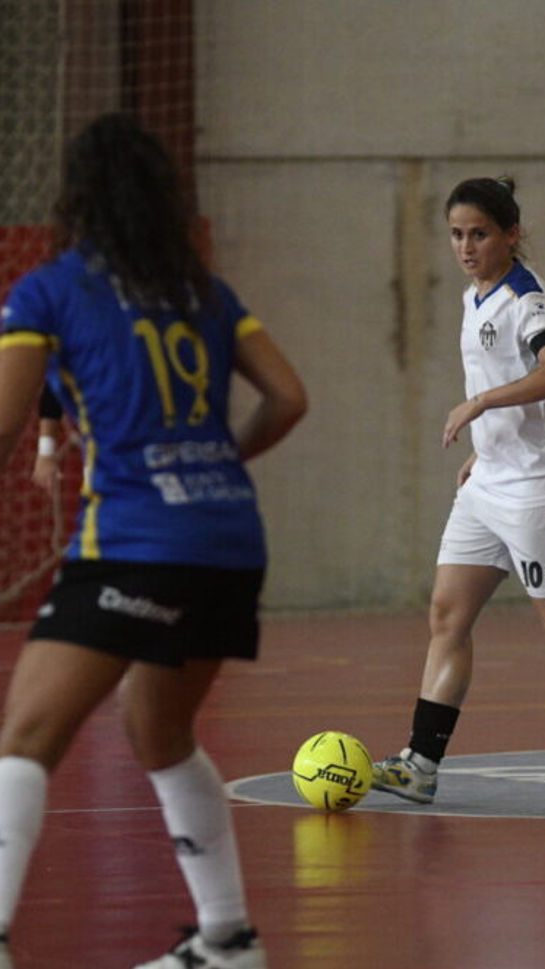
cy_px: 487
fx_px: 9037
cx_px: 544
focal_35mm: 352
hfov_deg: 3.5
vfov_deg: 6.1
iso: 4000
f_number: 2.8
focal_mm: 145
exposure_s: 1/1000
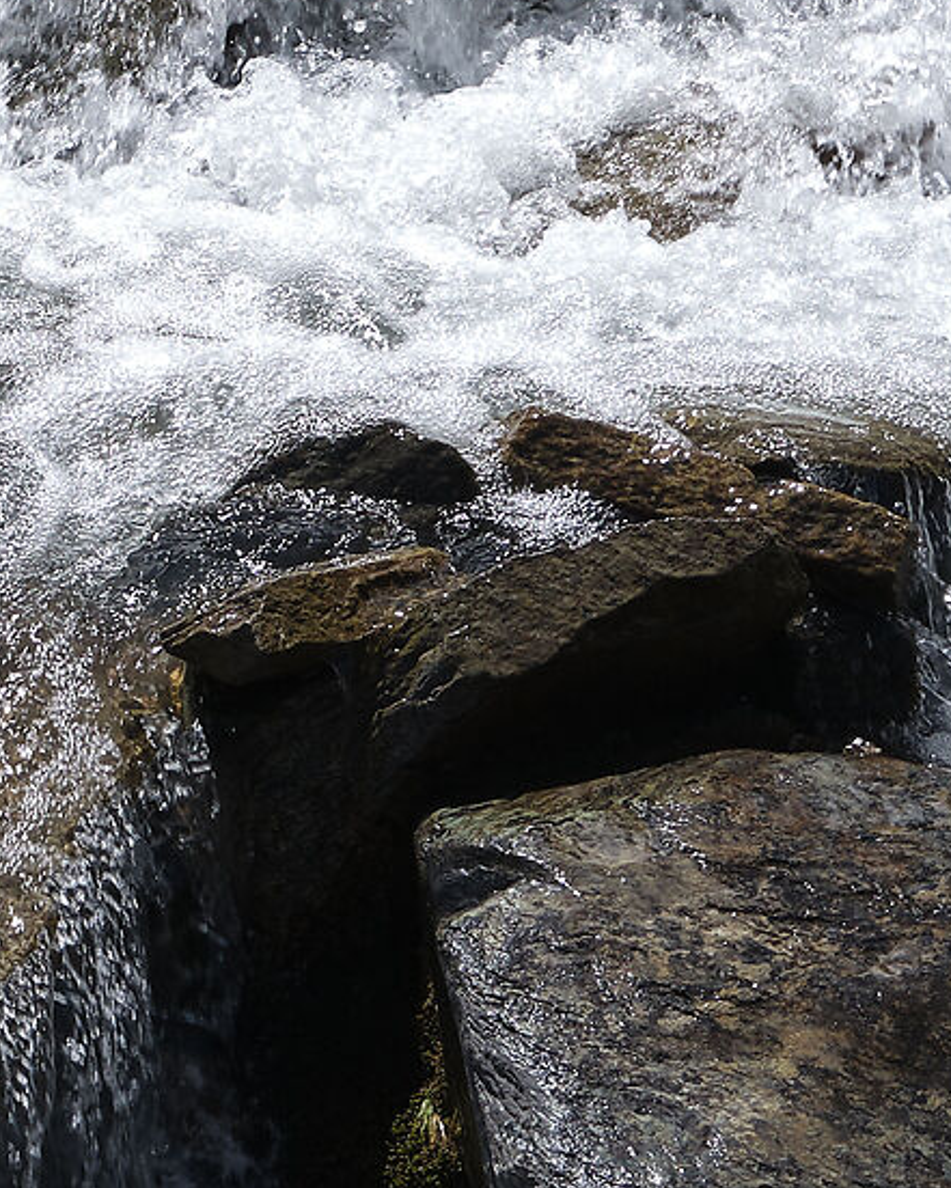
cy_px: -774
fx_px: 5030
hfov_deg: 10.6
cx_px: -298
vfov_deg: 12.6
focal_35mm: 143
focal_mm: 23
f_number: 8
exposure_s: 1/250
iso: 80
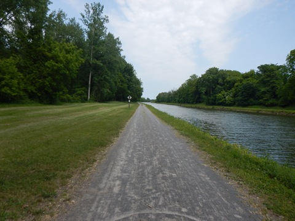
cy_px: 110
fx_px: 205
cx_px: 148
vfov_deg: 56.8
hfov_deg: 71.6
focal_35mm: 24
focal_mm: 4.3
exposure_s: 1/800
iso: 125
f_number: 4.1
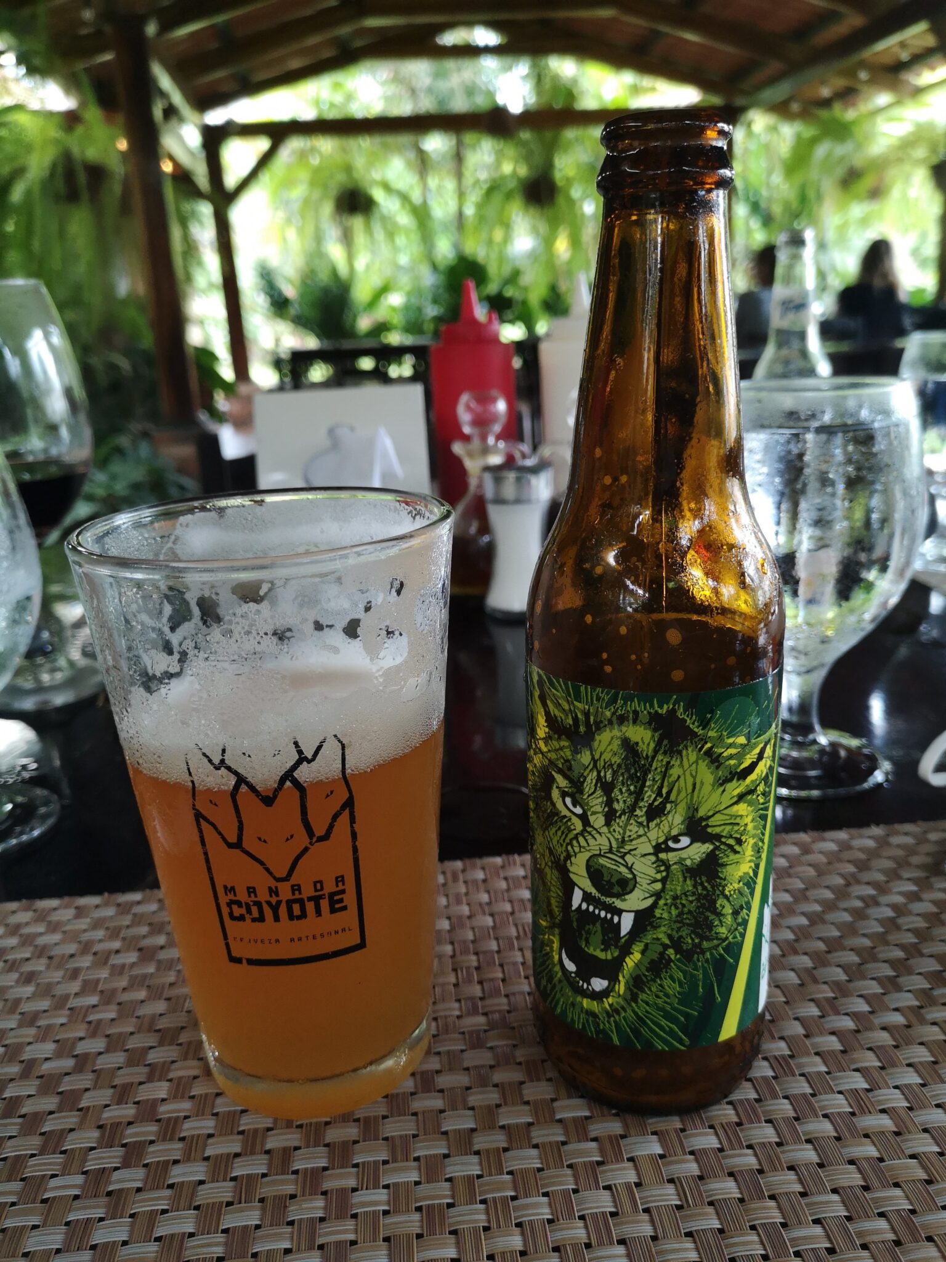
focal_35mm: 27
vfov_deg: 65.3
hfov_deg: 51.4
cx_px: 473
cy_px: 631
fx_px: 984
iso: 160
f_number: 1.8
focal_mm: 3.95
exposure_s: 1/60
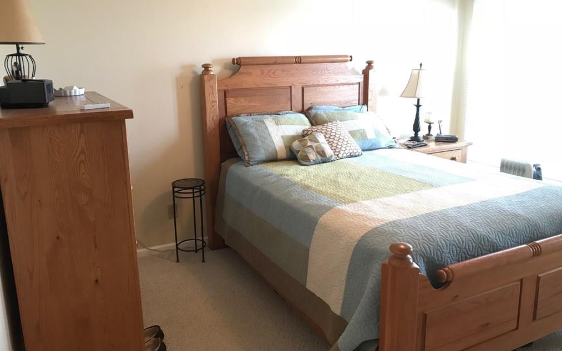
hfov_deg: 62.9
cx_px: 281
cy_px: 164
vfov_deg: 41.8
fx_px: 459
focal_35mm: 30
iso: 40
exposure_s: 1/15
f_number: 1.8
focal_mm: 3.99
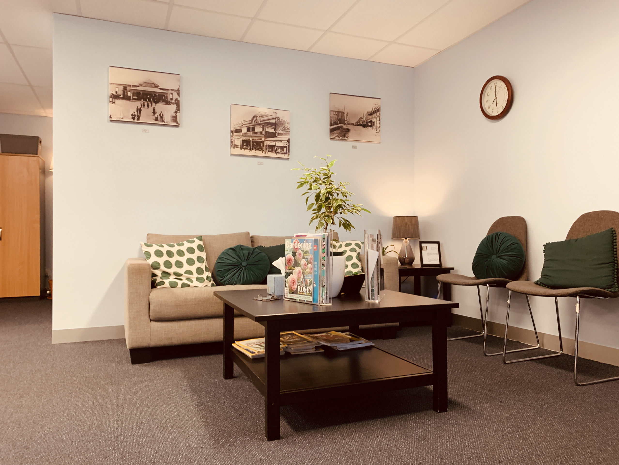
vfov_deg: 53.1
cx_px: 310
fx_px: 465
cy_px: 232
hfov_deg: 67.3
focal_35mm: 26
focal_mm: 4.25
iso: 125
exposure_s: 1/50
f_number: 1.8
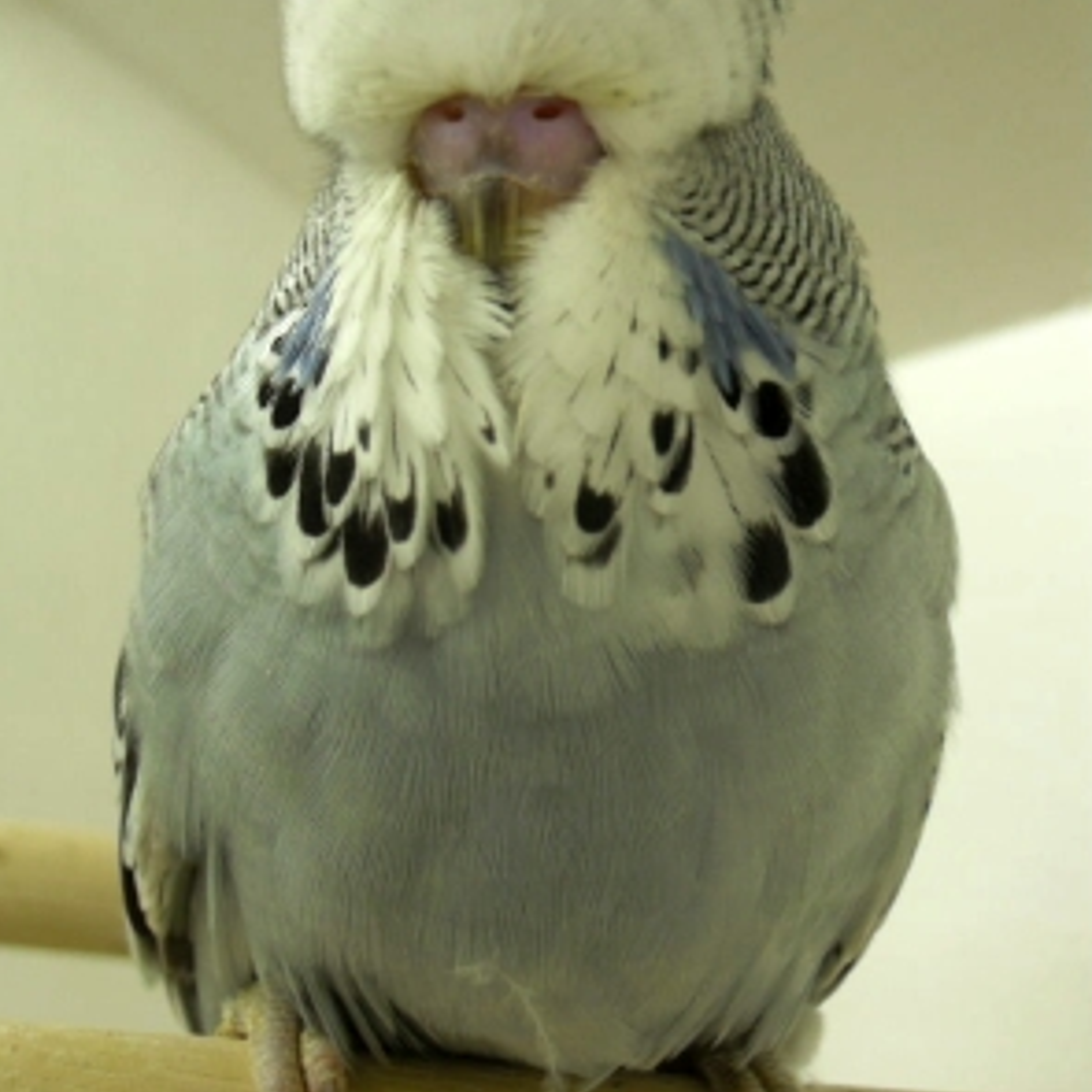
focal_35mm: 54
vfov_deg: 31.6
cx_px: 548
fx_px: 1927
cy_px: 448
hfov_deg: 31.6
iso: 160
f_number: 3.6
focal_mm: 9.6
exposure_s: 1/60
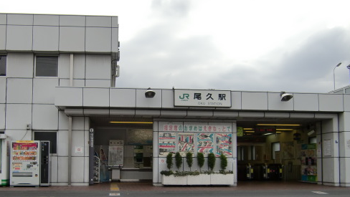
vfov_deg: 29.2
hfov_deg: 50.2
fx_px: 371
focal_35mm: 40
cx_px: 141
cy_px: 150
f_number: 2.6
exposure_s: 1/1000
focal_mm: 4.9
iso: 64
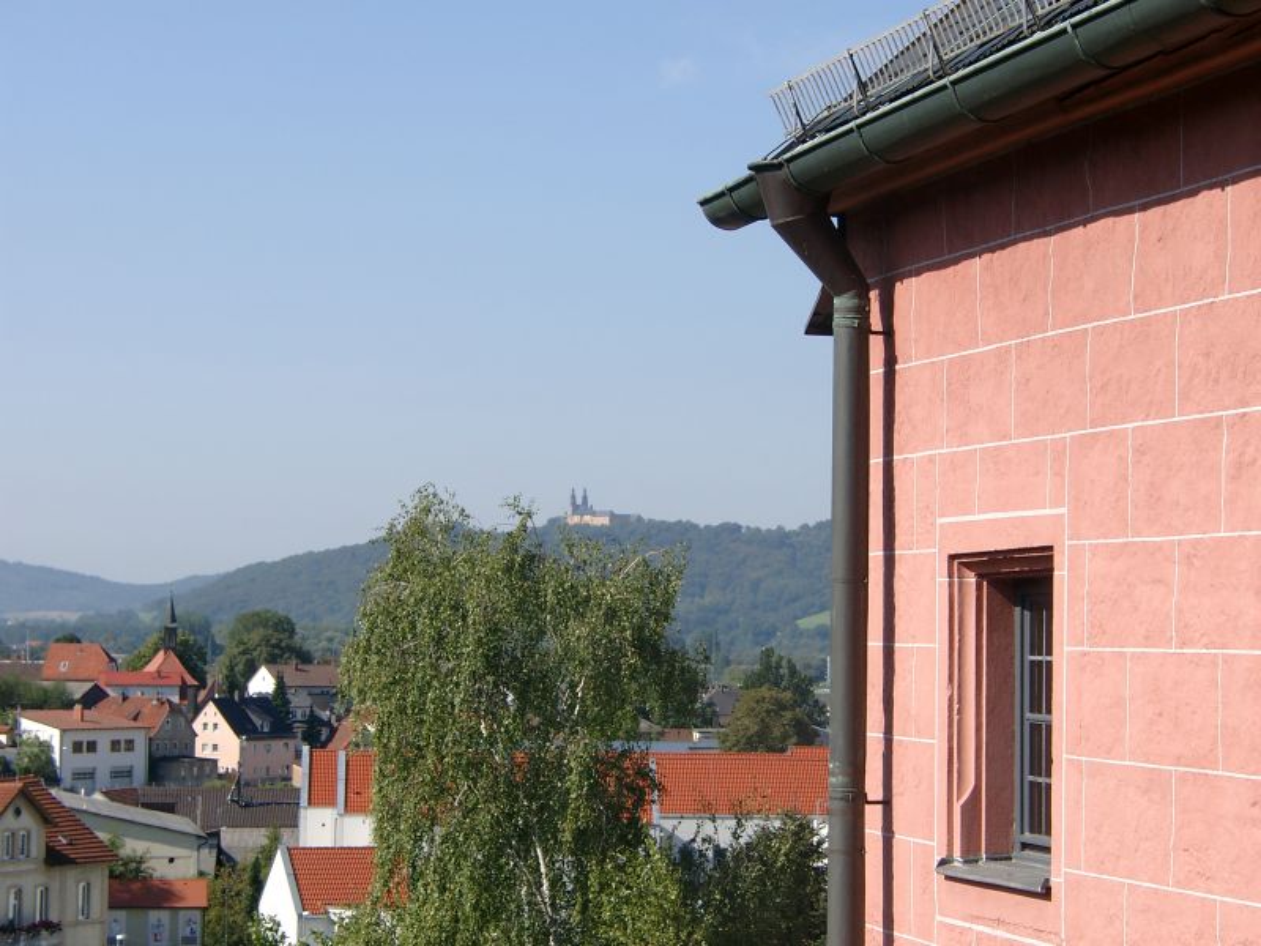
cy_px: 473
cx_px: 630
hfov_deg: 19.6
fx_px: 3643
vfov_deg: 14.8
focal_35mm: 100
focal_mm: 20.74
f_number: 4
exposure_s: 1/522
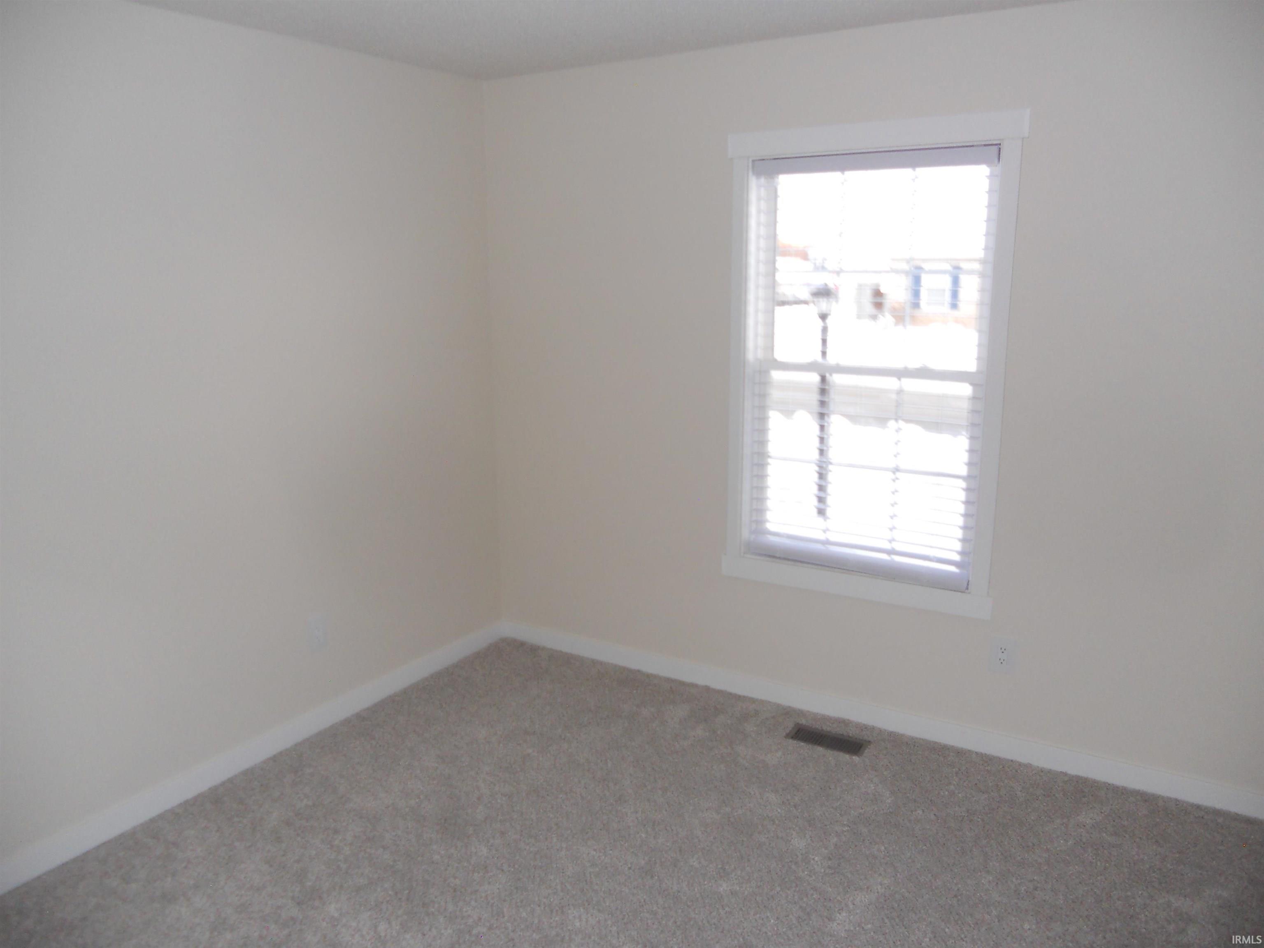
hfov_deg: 65.3
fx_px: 986
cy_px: 474
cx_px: 632
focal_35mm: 27
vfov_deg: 51.4
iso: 200
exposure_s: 1/25
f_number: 3.2
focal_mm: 4.9
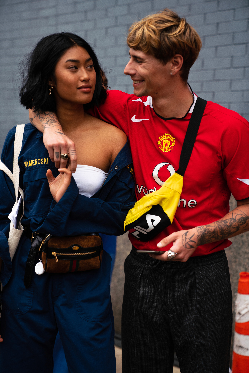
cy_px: 186
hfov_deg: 20.0
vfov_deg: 29.7
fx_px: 705
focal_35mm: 68
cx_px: 124
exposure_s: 1/100
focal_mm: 68
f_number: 2.8
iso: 80
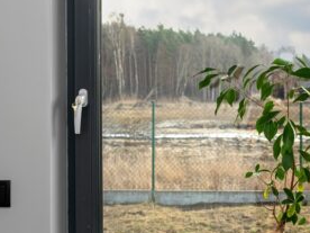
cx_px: 274
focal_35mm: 78
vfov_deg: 18.9
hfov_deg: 24.4
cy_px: 110
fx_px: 699
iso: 100
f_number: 5.6
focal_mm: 35
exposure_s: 1/80
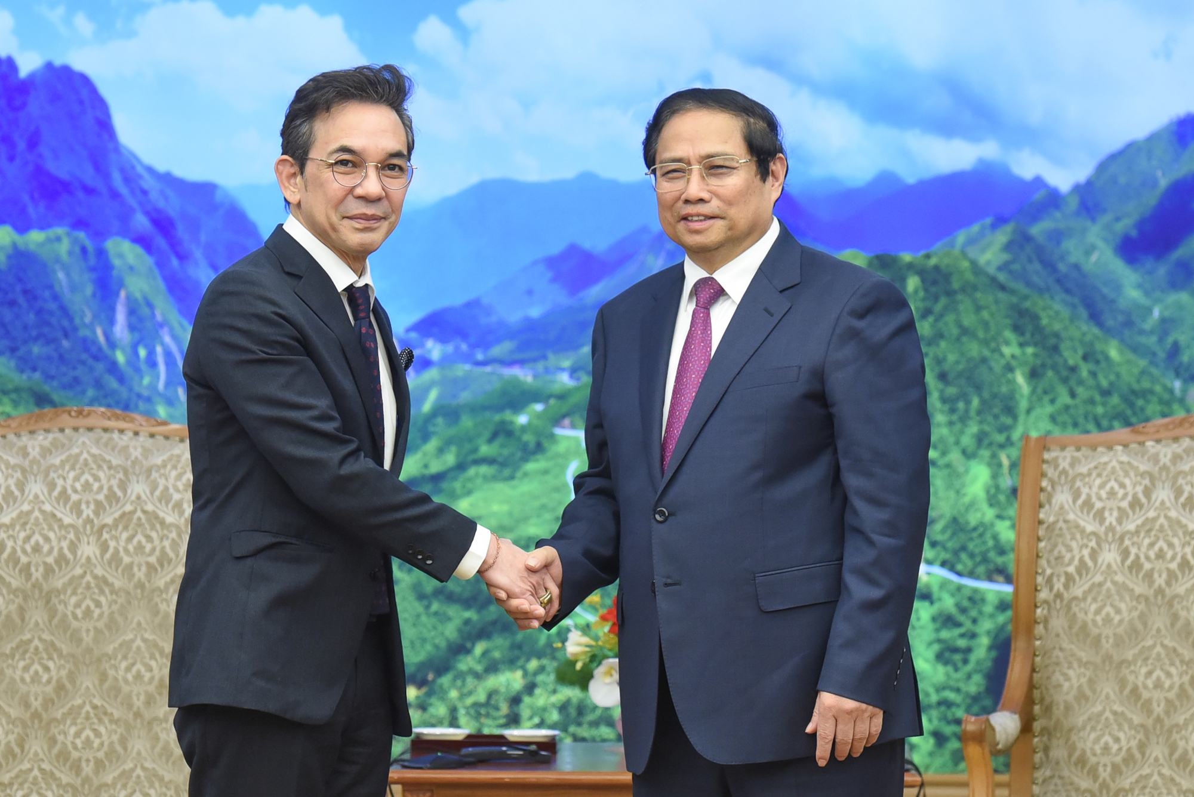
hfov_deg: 16.8
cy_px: 398
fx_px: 4048
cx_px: 597
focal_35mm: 122
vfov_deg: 11.2
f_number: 5.6
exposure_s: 1/320
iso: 2000
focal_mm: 122
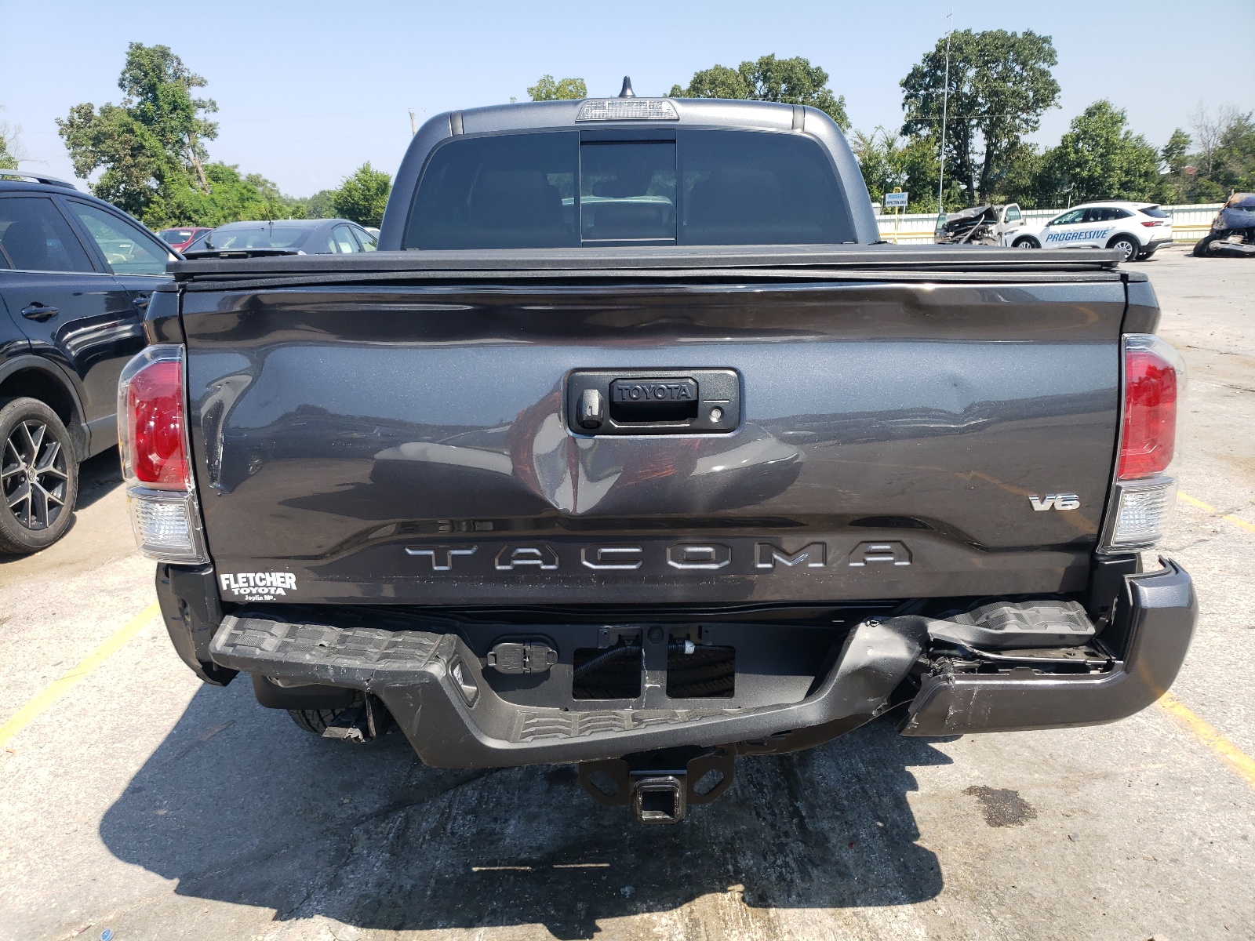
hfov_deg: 67.3
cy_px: 470
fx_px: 943
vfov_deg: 53.1
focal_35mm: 26
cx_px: 628
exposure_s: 1/1429
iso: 50
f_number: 1.5
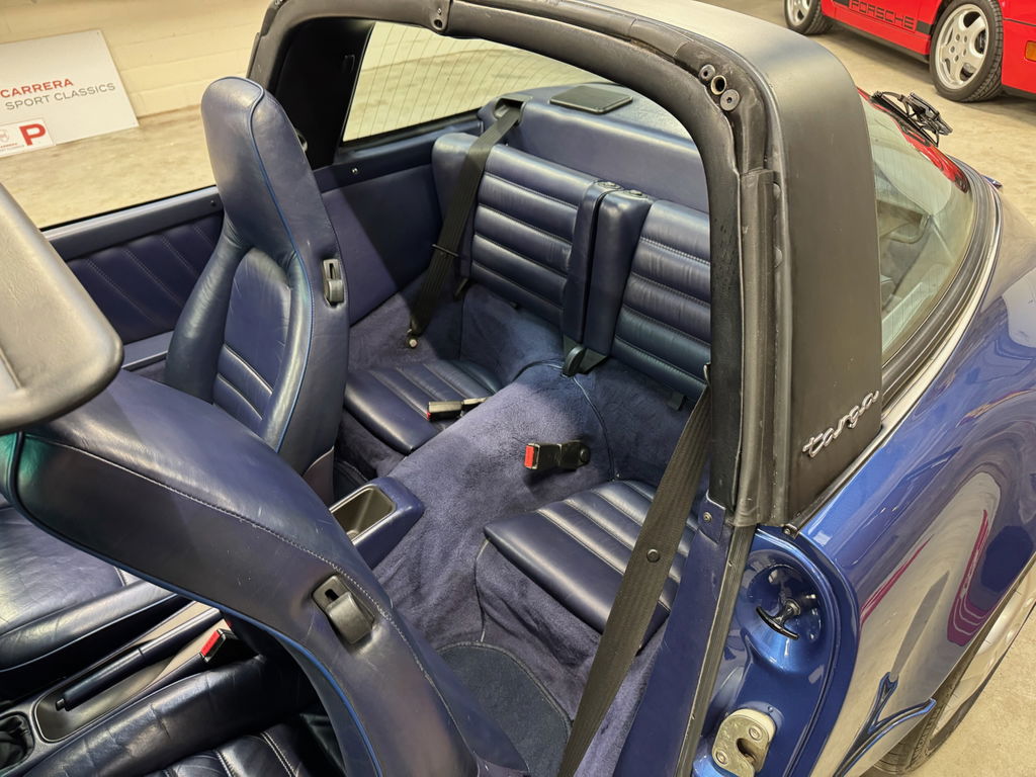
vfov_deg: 56.8
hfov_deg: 71.6
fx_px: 718
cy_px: 388
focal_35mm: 24
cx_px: 518
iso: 640
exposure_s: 1/33
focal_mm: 6.76
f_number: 1.78
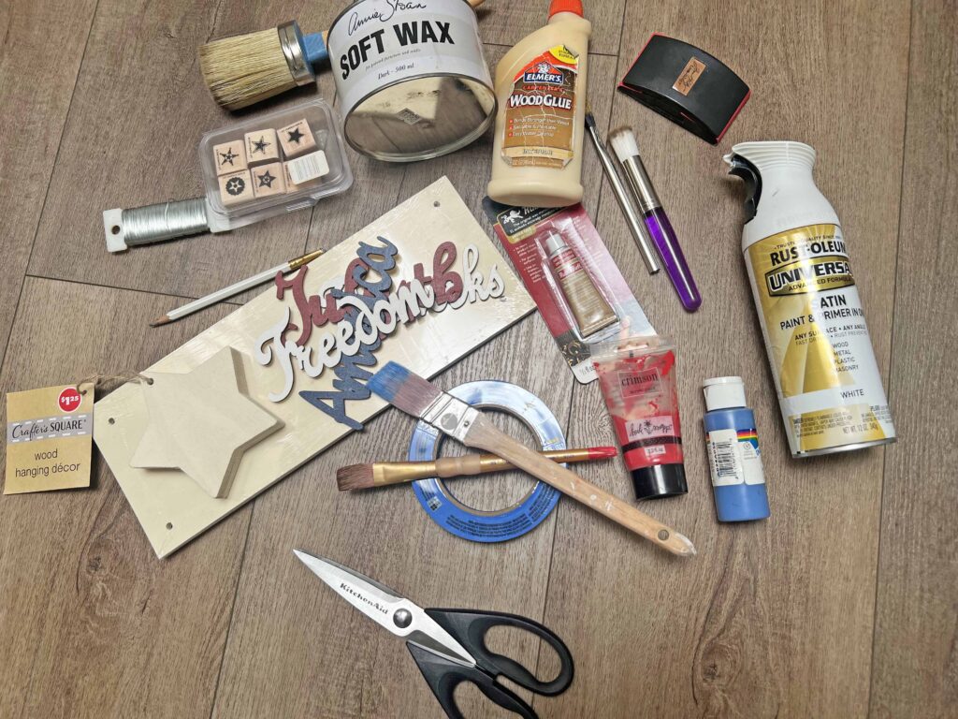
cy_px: 360
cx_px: 479
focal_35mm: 26
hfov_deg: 67.3
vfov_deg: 53.1
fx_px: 720
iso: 32
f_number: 1.5
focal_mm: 5.7
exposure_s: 1/133
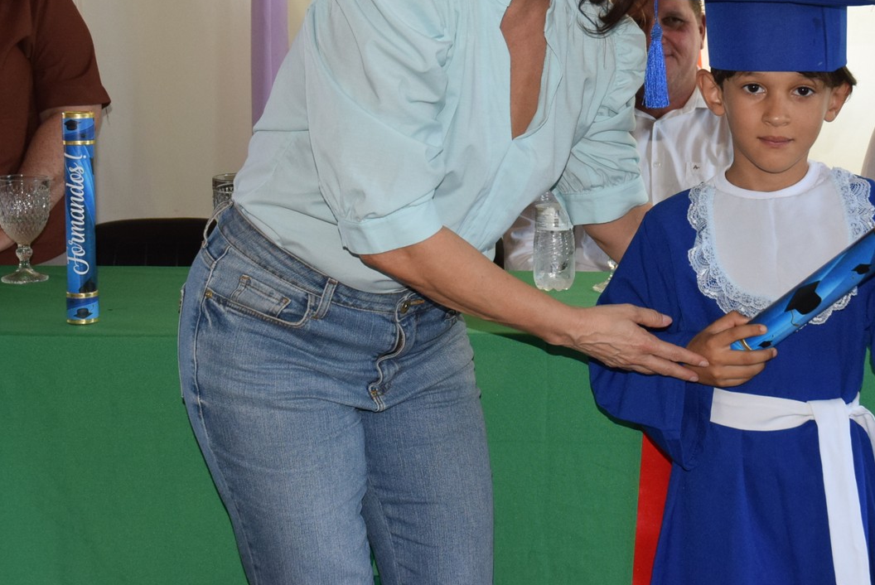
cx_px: 571
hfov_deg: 29.1
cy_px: 129
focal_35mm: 69
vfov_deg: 19.6
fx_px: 1675
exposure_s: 1/125
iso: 800
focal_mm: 27
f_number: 5.6
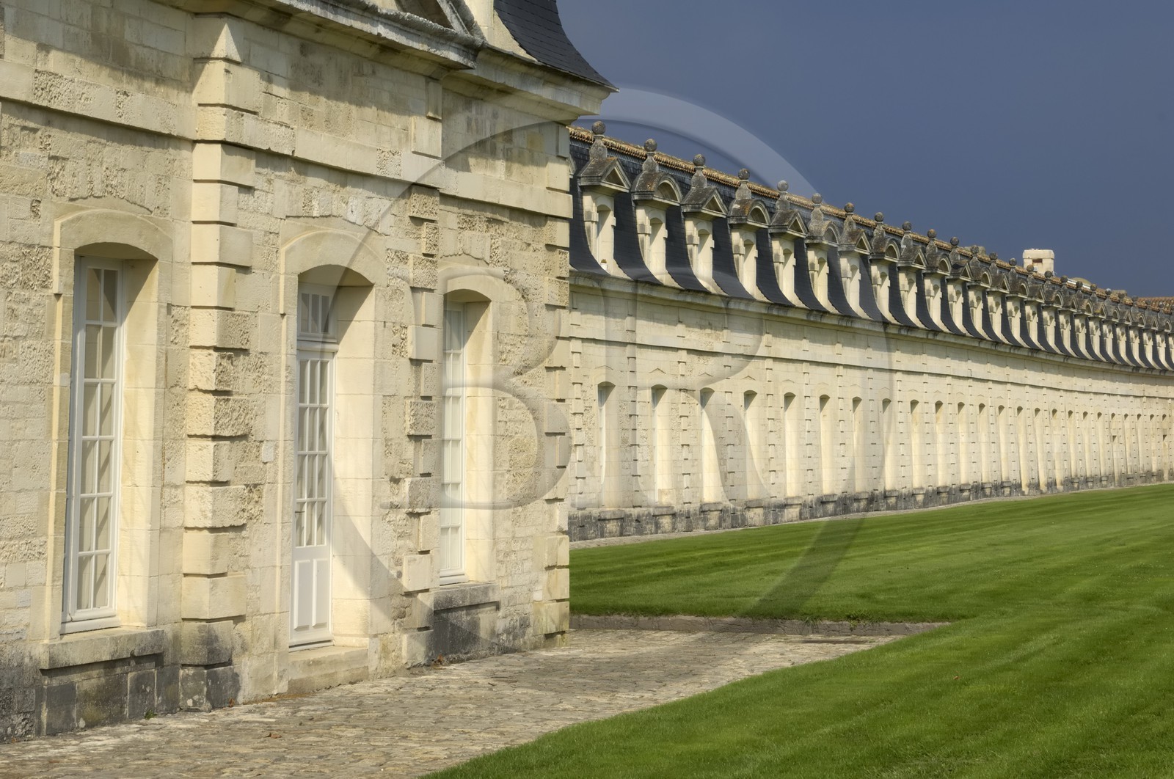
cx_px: 587
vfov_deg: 13.0
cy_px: 390
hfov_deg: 19.5
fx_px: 3419
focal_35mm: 105
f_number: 13
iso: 100
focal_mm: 70
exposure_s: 1/160
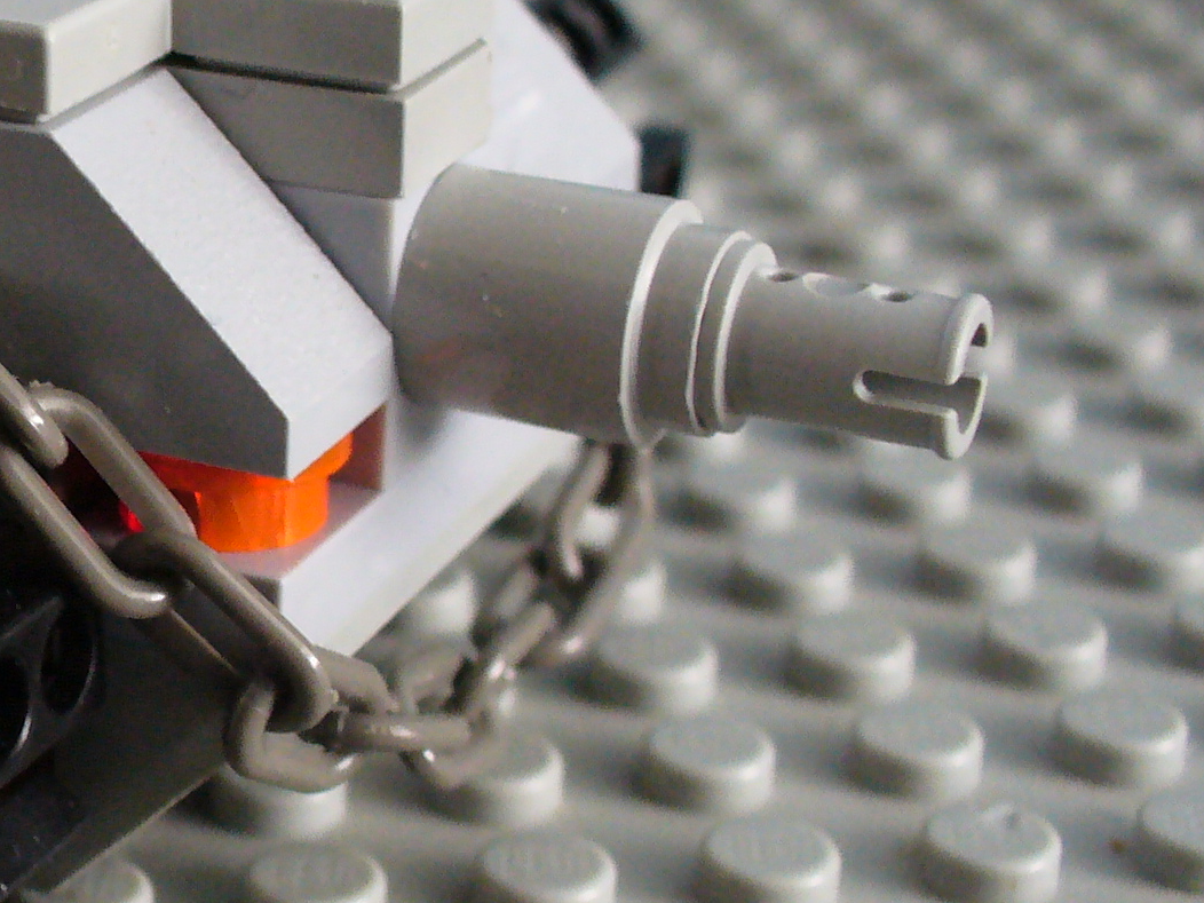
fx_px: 3130
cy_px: 402
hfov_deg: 20.5
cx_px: -208
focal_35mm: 90
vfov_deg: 16.4
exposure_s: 1/8
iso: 200
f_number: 2.8
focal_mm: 6.1
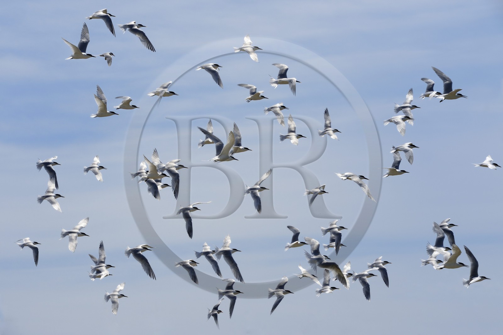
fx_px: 2792
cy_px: 168
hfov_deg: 10.3
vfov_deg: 6.9
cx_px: 252
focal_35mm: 200
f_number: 18
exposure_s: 1/640
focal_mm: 200
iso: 400
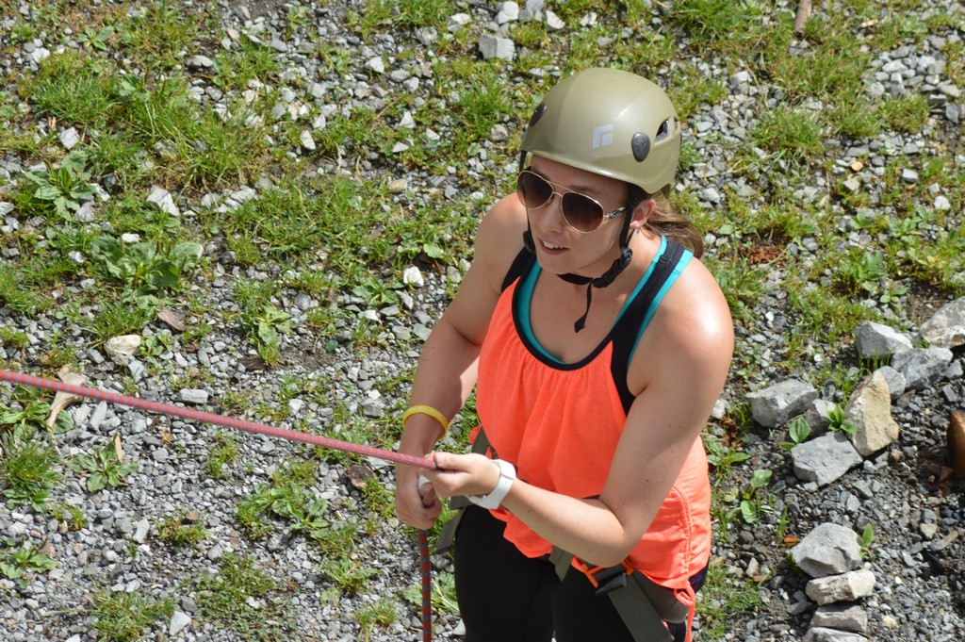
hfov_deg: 6.5
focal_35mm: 315
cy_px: 321
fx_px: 8437
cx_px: 482
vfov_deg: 4.4
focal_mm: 210
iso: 100
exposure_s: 1/125
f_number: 13
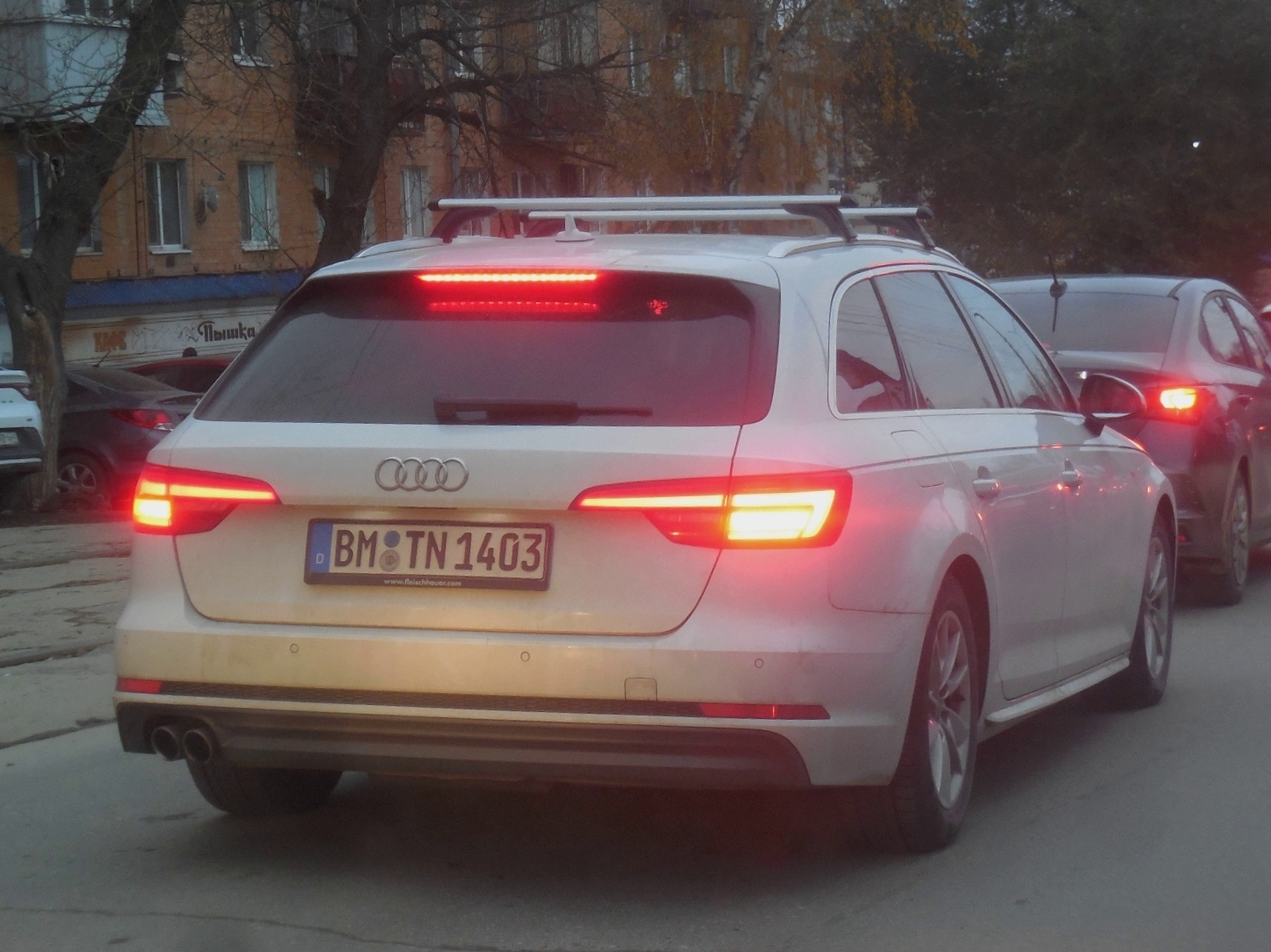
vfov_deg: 18.2
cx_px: 636
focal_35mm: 81
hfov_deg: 24.1
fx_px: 2972
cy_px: 476
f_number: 4.6
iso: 400
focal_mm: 14.5
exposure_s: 1/30
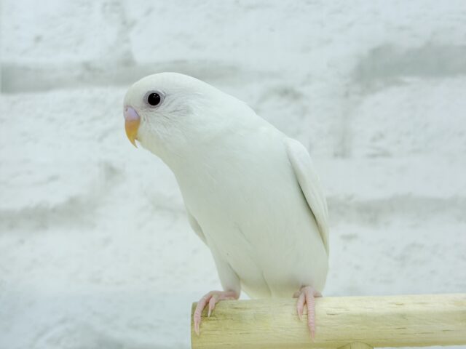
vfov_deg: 28.0
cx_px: 233
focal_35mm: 52
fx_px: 700
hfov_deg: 36.8
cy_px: 174
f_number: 1.6
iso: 32
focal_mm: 5.96
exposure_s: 1/50
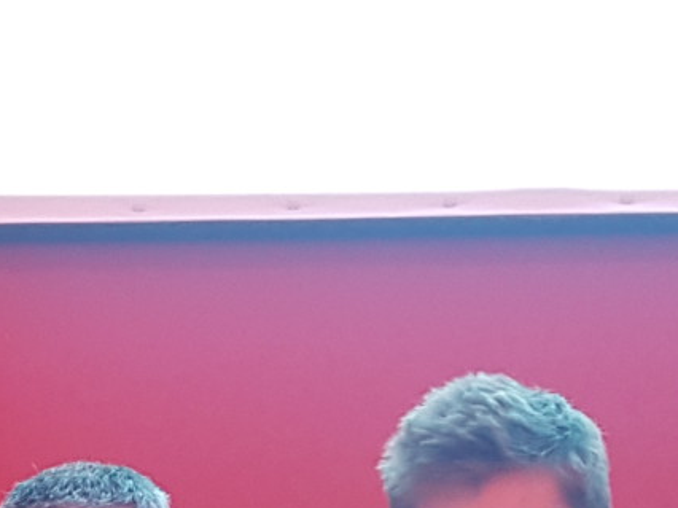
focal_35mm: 125
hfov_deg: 15.4
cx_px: -45
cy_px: 938
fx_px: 2447
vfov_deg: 11.0
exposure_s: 1/13
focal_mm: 4.2
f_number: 1.7
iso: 250
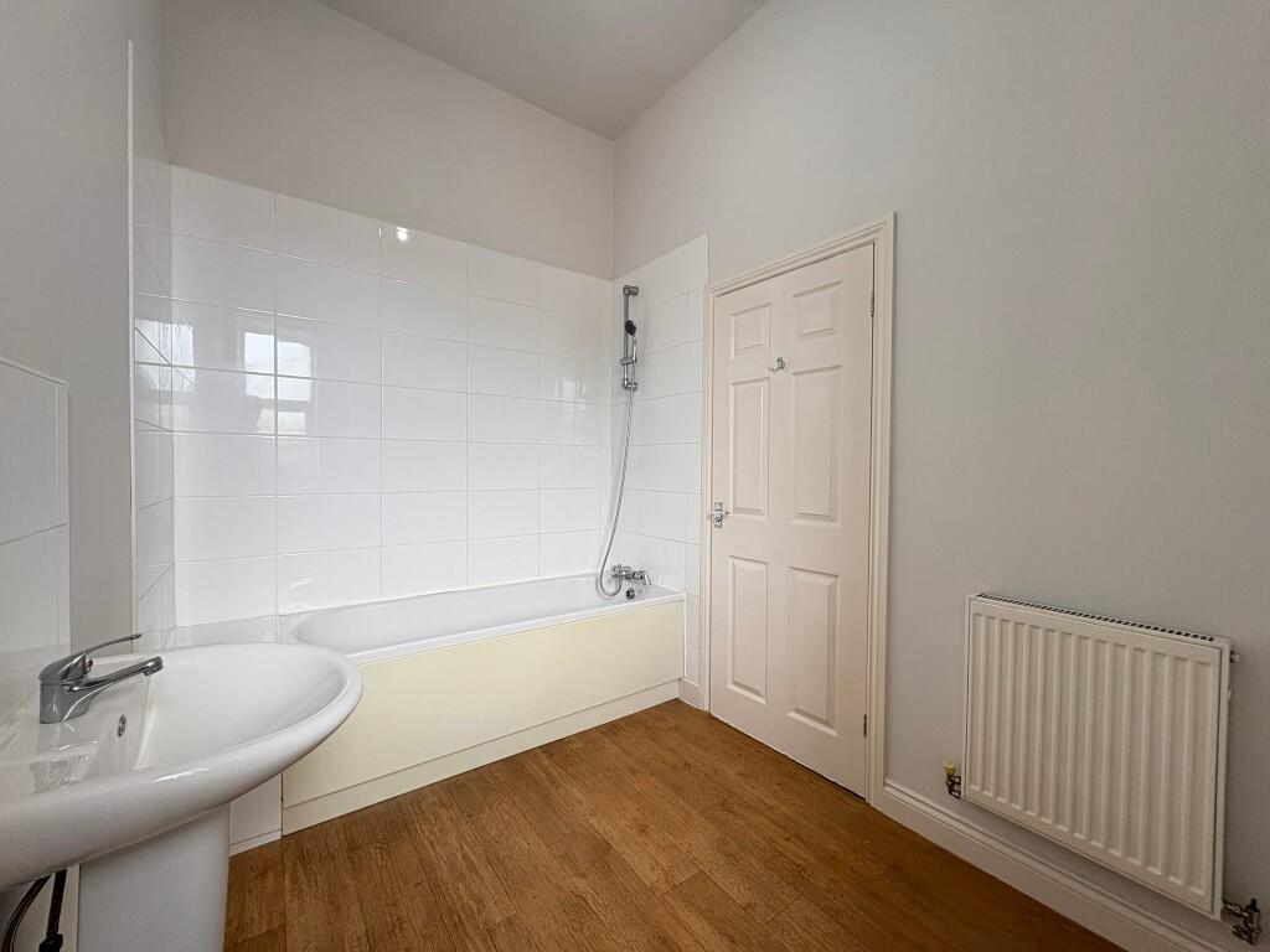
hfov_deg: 102.1
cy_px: 476
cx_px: 635
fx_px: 514
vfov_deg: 85.7
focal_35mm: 14
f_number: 2.2
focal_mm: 2.22
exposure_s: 1/100
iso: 200
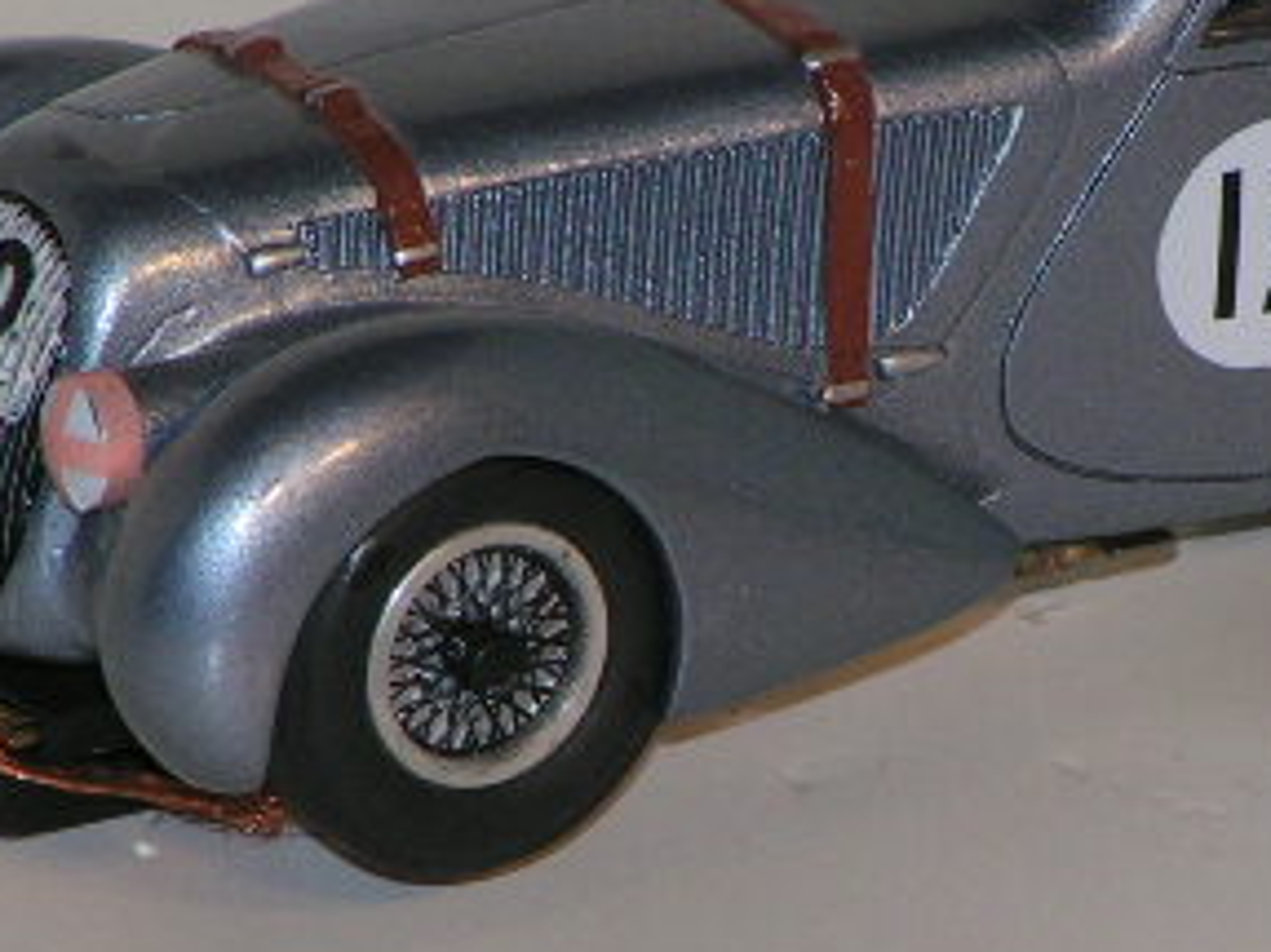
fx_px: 22168
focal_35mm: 604
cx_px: 908
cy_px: 514
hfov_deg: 3.3
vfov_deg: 2.5
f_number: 5.6
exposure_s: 1/320
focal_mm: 41.4
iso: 100
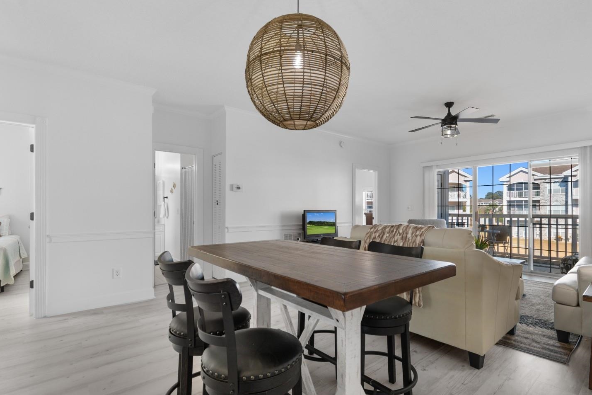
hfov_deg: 93.1
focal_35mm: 17
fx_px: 280
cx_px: 319
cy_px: 204
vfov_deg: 70.4
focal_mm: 10
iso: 100
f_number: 4.5
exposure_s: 1/15
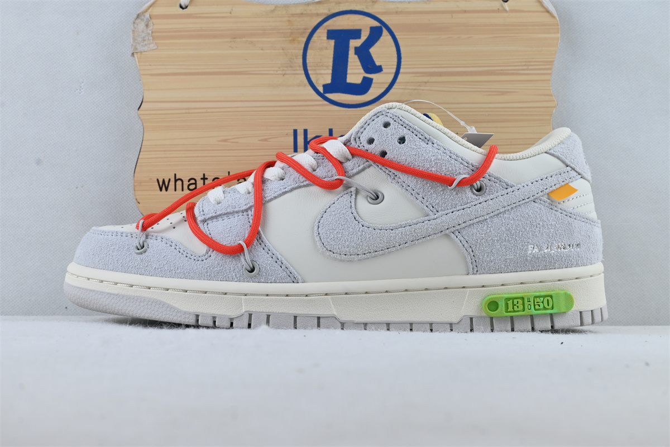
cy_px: 224
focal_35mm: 50
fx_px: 921
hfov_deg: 40.0
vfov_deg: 27.3
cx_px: 335
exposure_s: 1/20
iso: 100
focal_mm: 33
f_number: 10
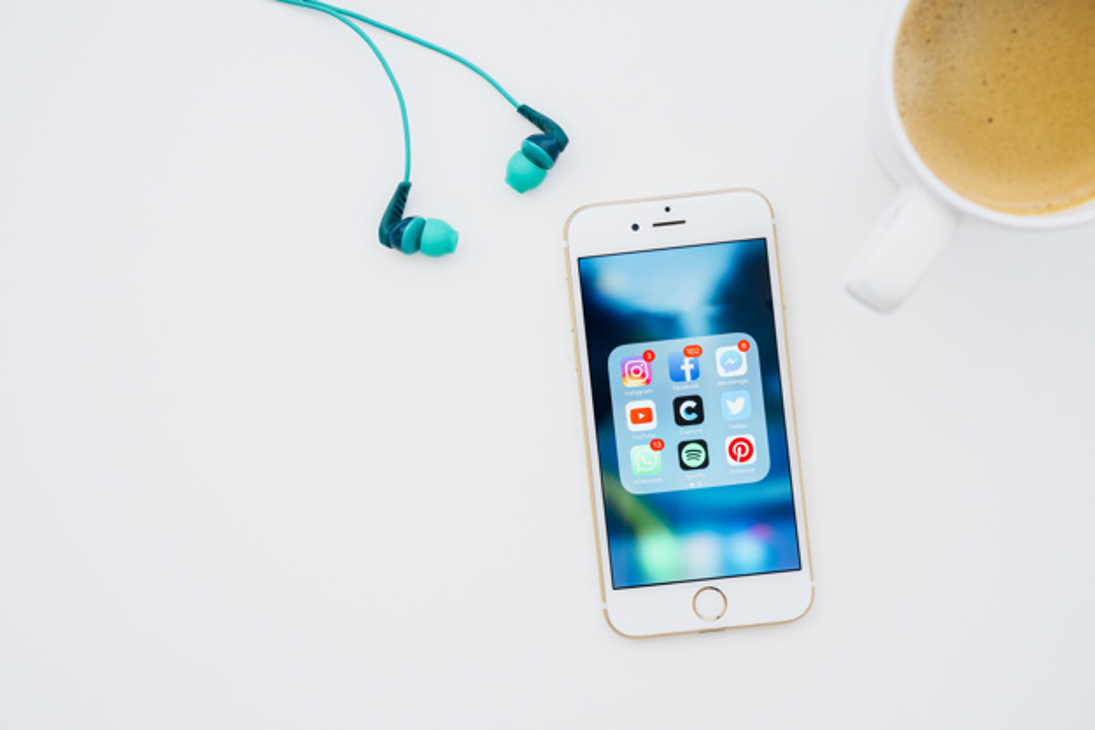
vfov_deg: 26.0
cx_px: 548
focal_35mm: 52
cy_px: 365
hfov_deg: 38.2
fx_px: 1582
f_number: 5.6
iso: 320
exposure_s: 1/20
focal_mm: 52
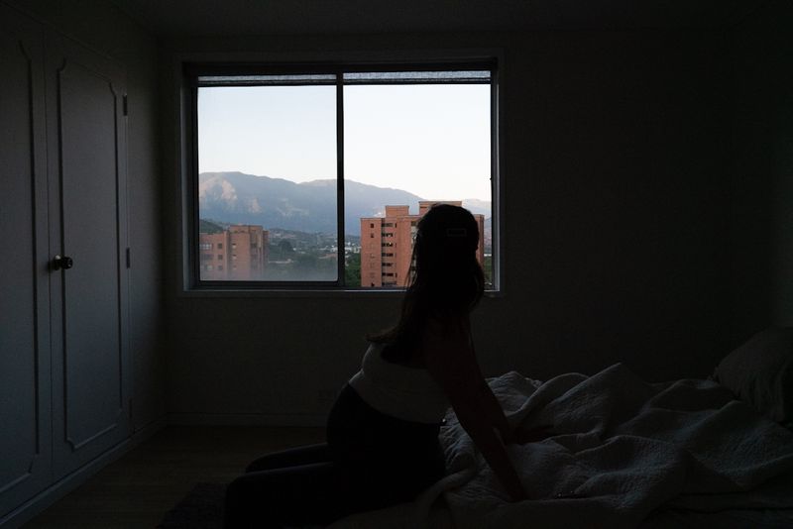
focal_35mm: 33
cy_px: 264
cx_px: 396
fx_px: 727
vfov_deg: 40.0
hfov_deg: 57.2
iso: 12800
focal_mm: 33
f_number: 11
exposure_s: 1/1600
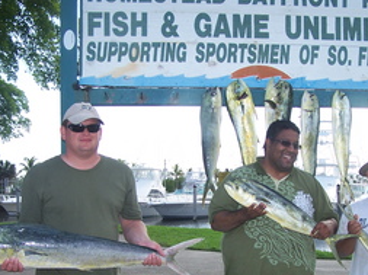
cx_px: 213
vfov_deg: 24.1
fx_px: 637
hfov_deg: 32.2
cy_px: 202
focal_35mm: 60
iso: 80
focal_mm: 6.3
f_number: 2.8
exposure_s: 1/500
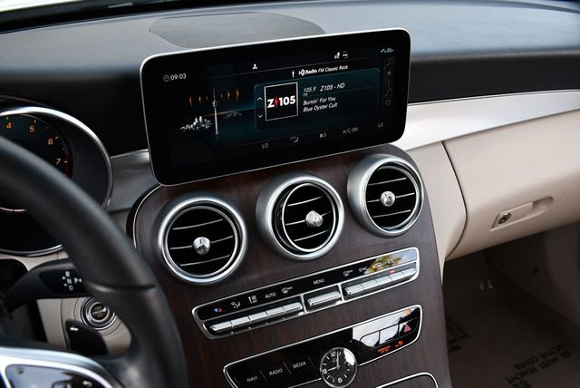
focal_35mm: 36
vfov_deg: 36.9
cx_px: 290
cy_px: 194
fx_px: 581
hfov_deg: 53.1
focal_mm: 18
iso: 400
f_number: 4
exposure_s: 1/250
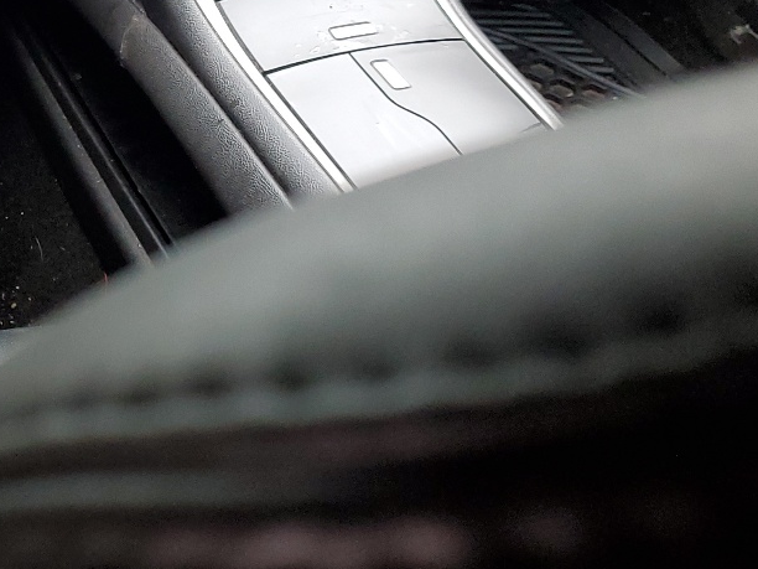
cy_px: -7
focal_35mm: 68
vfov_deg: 20.9
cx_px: 22
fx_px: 1489
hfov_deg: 27.2
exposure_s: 1/120
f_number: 1.5
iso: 93
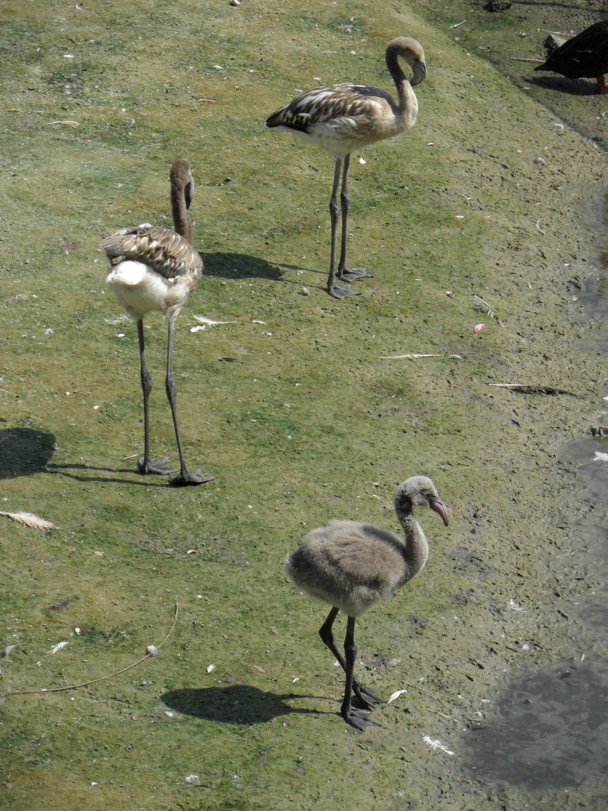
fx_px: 4215
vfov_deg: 11.0
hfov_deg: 8.2
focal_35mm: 180
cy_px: 406
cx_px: 304
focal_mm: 29.7
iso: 200
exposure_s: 1/1500
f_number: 4.4
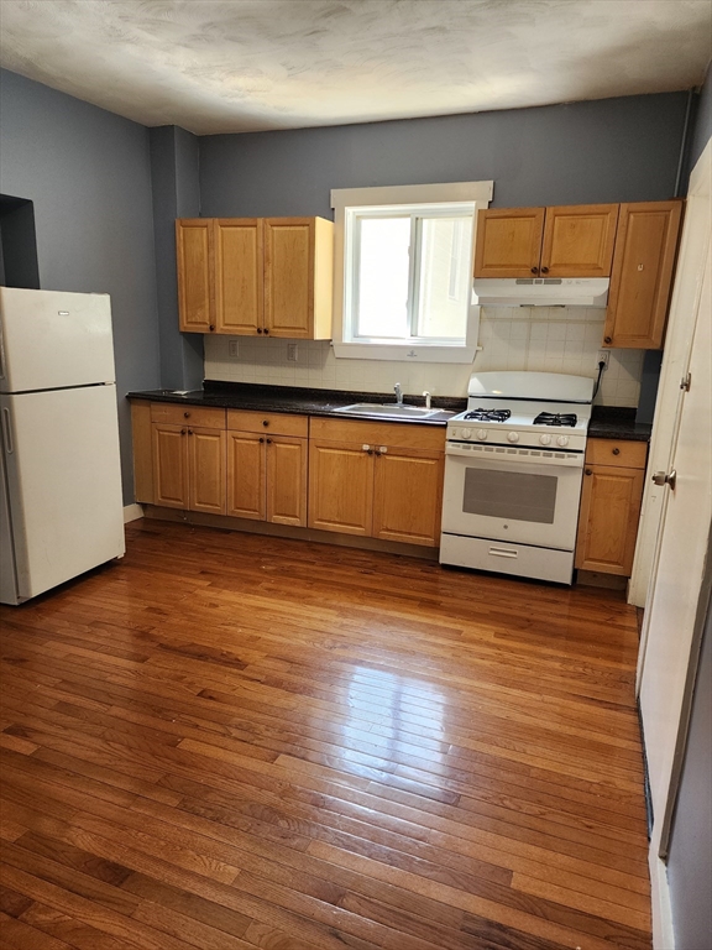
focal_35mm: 23
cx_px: 356
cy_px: 475
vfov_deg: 73.9
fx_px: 631
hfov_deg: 58.9
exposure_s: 1/120
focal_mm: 6.4
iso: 200
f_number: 1.8
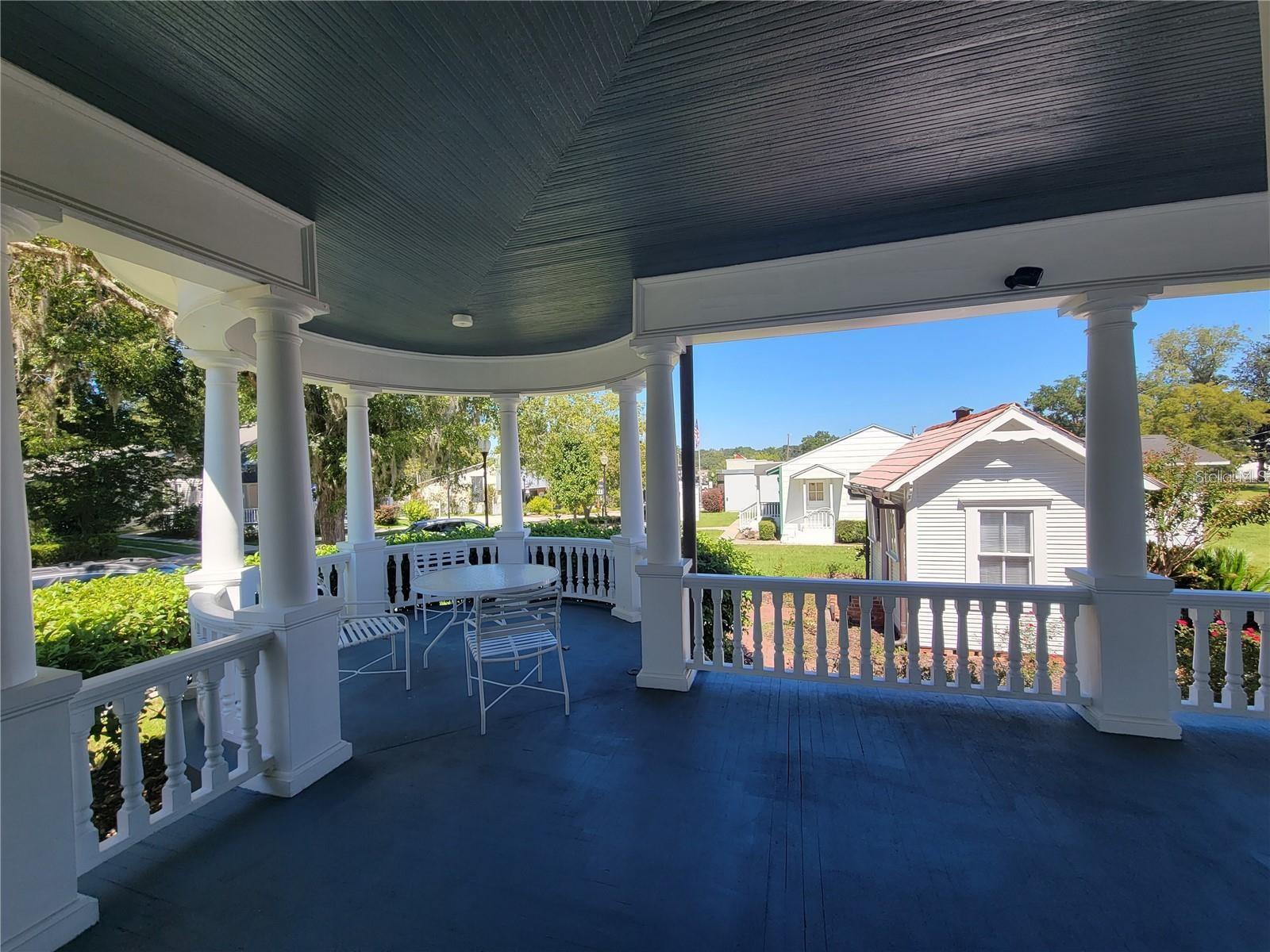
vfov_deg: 89.9
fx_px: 477
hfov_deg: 106.2
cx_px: 635
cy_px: 476
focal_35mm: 13
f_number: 2.2
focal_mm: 2.2
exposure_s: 1/525
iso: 50
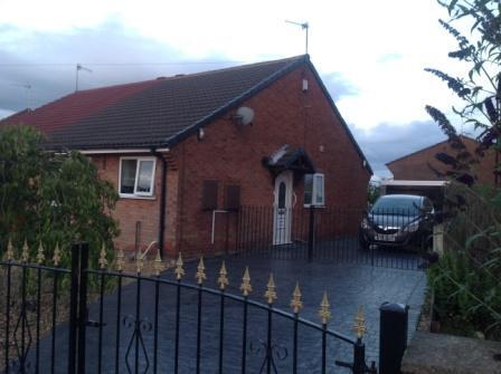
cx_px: 250
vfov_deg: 40.6
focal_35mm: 35
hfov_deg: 52.7
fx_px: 506
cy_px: 187
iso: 64
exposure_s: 1/24
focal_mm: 4.28
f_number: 2.4
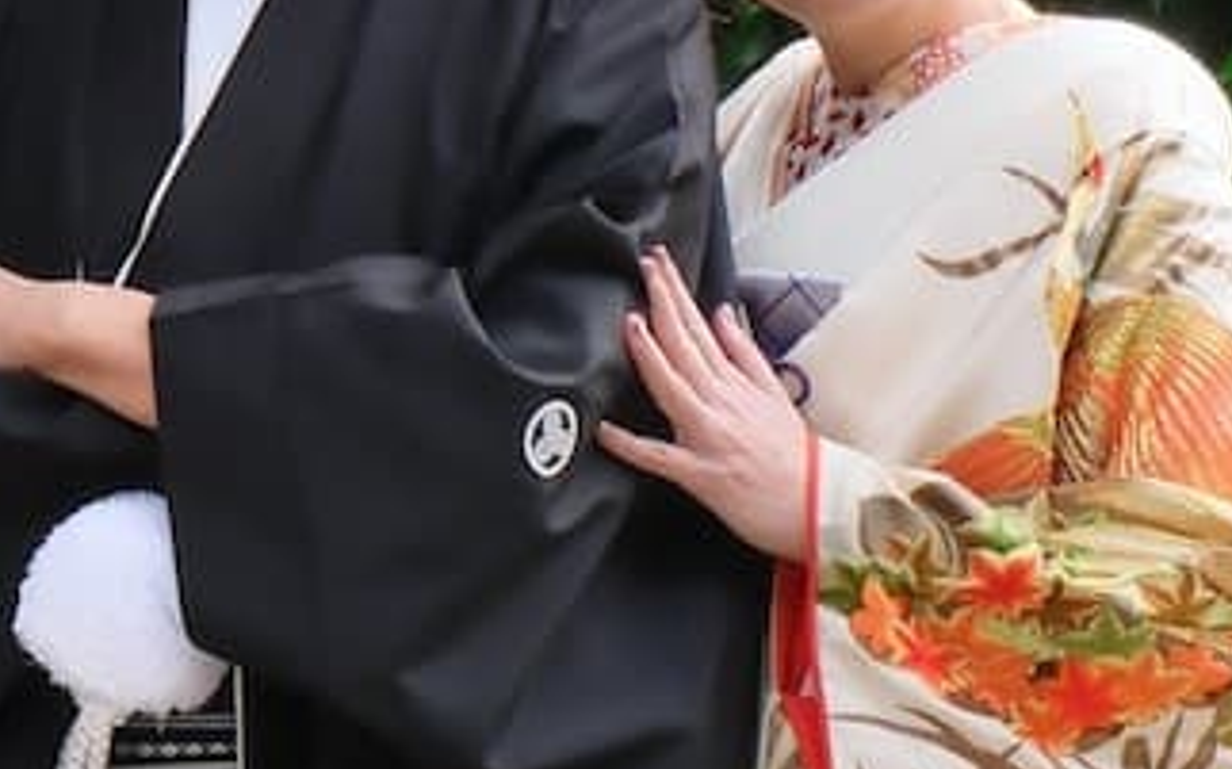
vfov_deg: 2.7
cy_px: -773
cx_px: -149
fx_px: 15943
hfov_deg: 4.4
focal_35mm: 475
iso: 800
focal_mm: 50.3
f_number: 5.6
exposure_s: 1/250
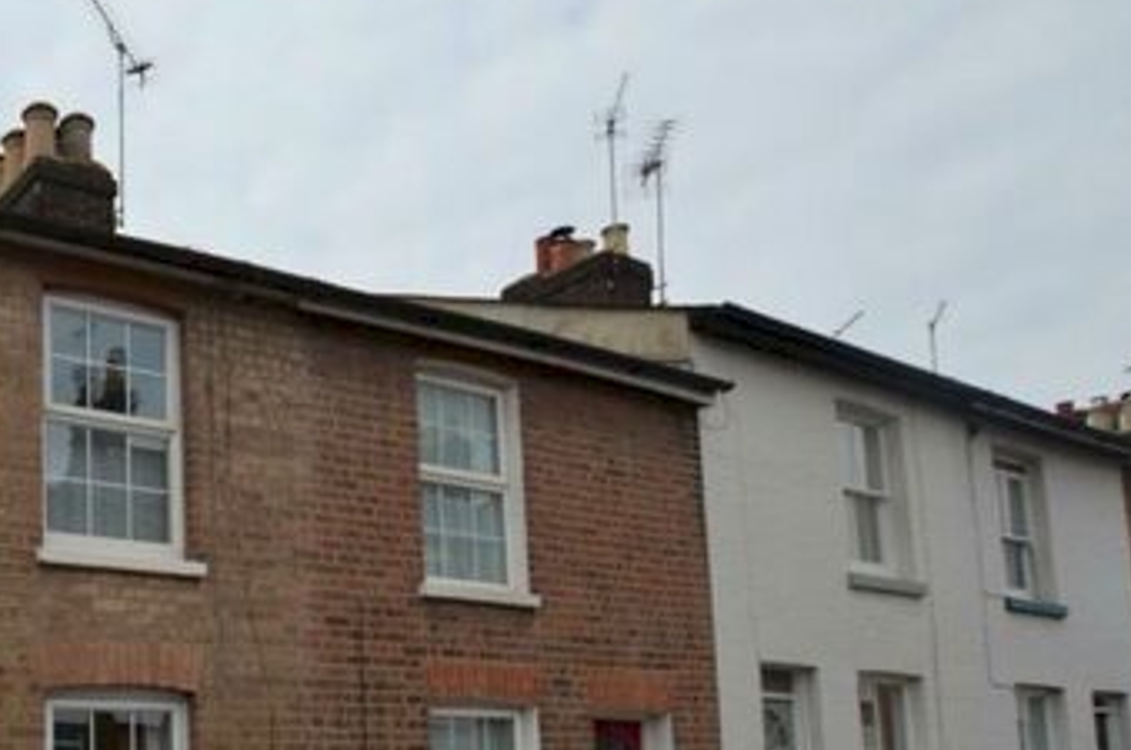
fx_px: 973
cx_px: -7
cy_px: 673
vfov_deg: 39.2
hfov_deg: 49.1
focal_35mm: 31
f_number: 8
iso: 100
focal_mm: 10
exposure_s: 1/250
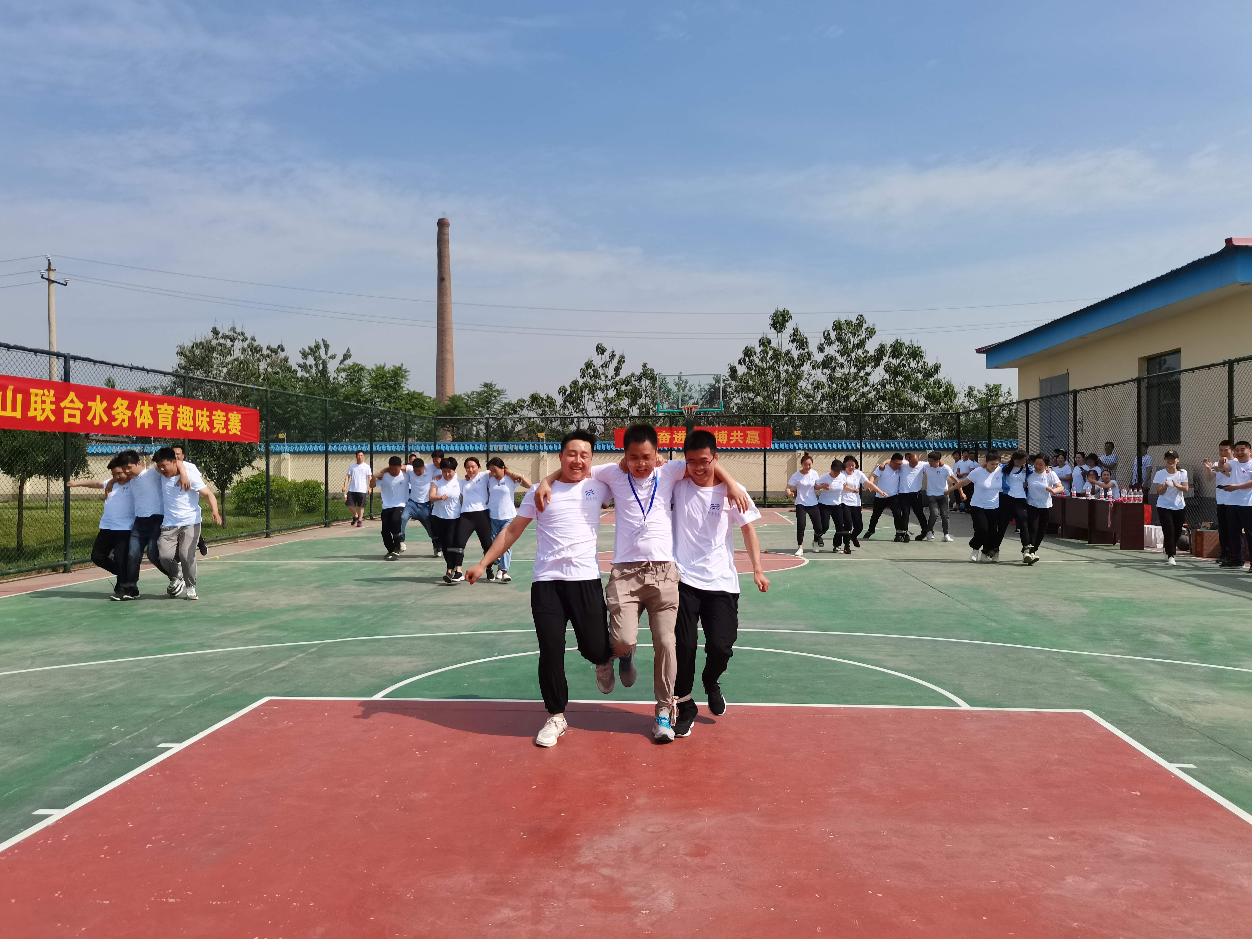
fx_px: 940
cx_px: 626
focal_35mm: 26
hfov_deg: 67.3
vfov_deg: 53.1
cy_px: 470
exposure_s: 1/2674
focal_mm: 5.58
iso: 50
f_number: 1.8
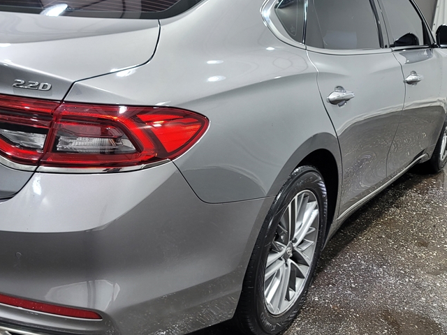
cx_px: 133
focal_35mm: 40
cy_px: 168
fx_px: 517
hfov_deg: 45.7
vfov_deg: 36.0
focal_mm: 7
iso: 125
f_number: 1.8
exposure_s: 1/120
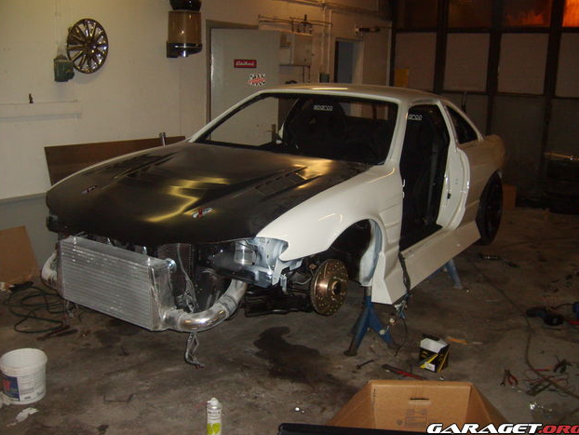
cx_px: 289
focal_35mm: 36
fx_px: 602
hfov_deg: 51.3
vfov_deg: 39.7
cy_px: 214
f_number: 2.8
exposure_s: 1/45
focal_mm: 5.8
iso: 140
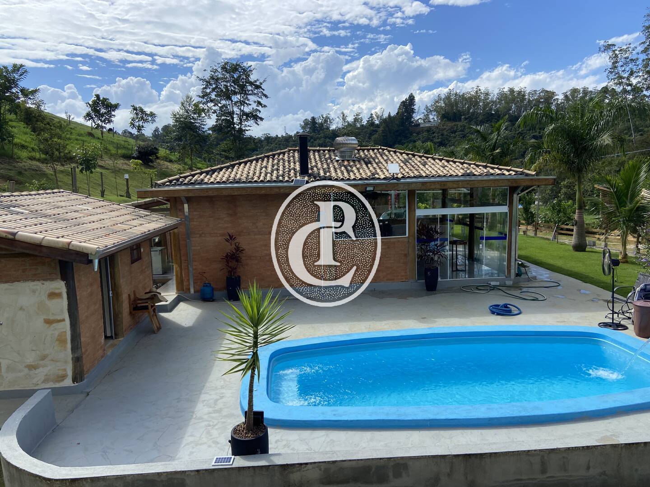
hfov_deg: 67.3
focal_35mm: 26
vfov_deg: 53.1
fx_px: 488
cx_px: 325
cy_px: 244
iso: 32
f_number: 1.8
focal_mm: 4.25
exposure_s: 1/3040
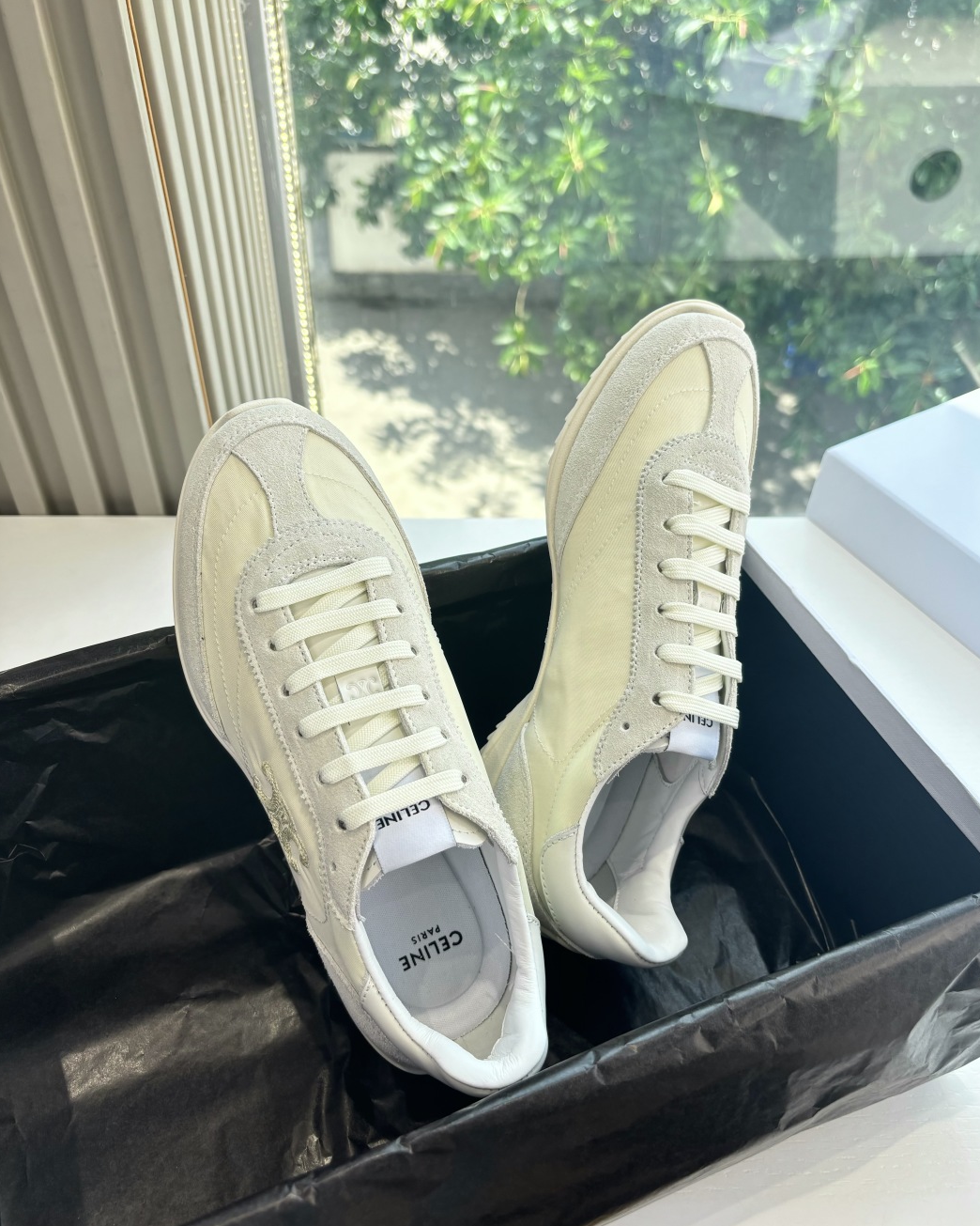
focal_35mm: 28
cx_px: 501
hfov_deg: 51.5
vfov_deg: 62.2
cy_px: 586
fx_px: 1015
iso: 50
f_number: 1.6
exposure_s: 1/475
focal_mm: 5.96
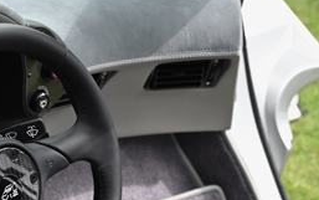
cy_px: 311
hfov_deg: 15.5
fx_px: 1166
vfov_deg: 9.5
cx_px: 221
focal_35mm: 134
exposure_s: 1/500
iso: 250
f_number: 4
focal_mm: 33
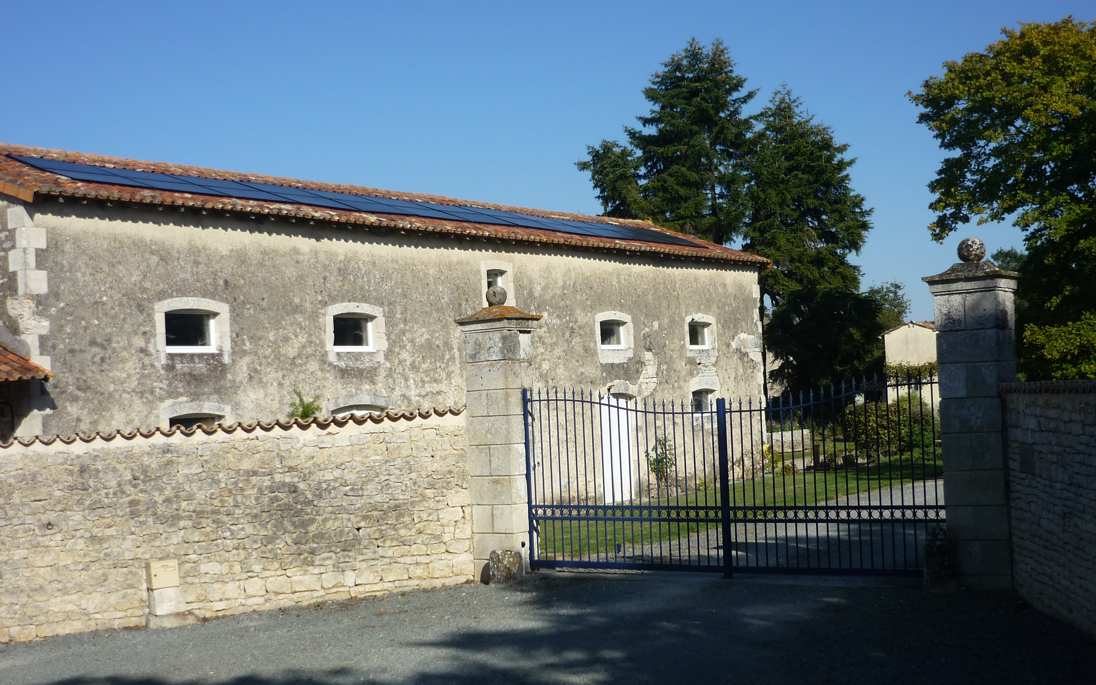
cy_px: 366
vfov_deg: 27.4
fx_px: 1404
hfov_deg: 42.6
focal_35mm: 47
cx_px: 544
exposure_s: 1/250
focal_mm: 7.2
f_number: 9
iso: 100
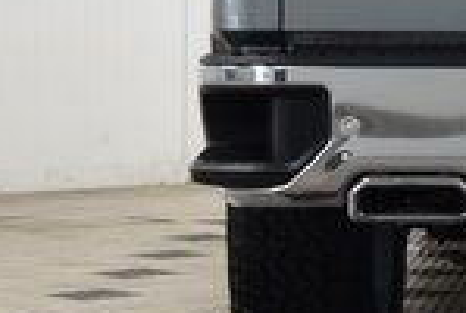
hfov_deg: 8.9
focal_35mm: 225
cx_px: 735
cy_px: -27
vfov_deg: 6.1
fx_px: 2920
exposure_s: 1/15
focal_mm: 35
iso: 450
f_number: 6.3
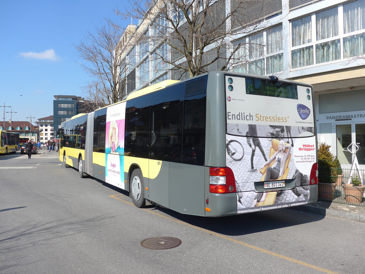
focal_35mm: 29
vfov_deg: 48.2
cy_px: 137
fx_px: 306
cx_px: 182
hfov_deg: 61.7
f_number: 2.8
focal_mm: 6
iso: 80
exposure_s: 1/1300
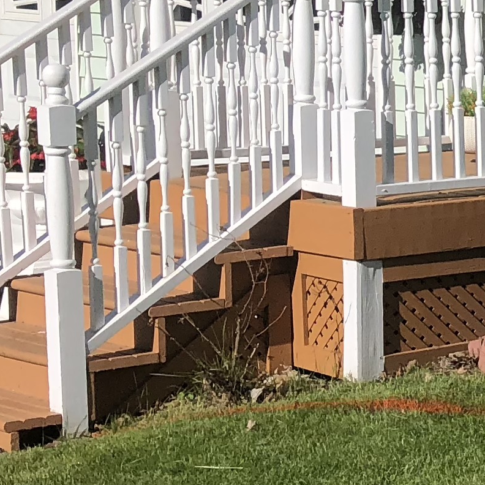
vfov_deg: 13.8
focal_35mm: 126
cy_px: 244
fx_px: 1997
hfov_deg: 11.4
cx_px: 1172
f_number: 1.8
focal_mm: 3.99
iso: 20
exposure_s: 1/3690
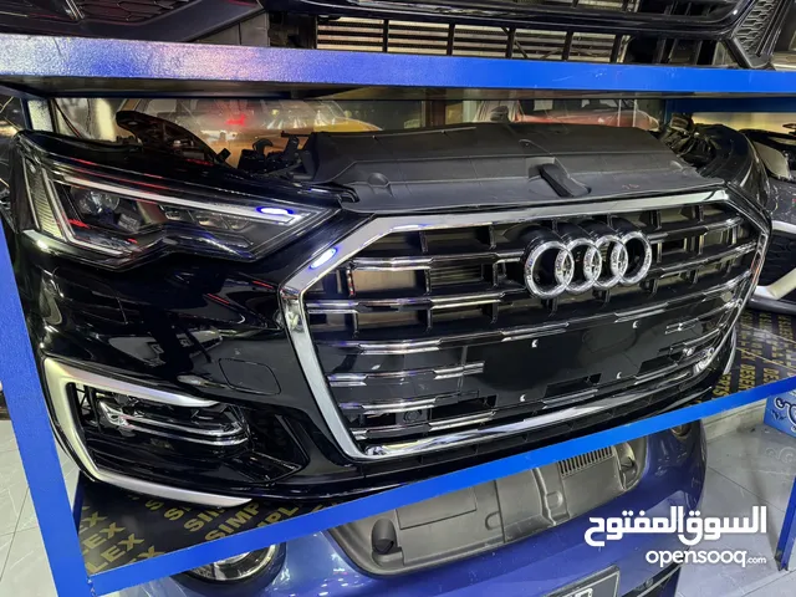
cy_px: 298
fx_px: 552
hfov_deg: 71.6
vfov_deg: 56.8
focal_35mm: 24
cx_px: 398
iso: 640
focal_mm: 6.76
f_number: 1.78
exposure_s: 1/56
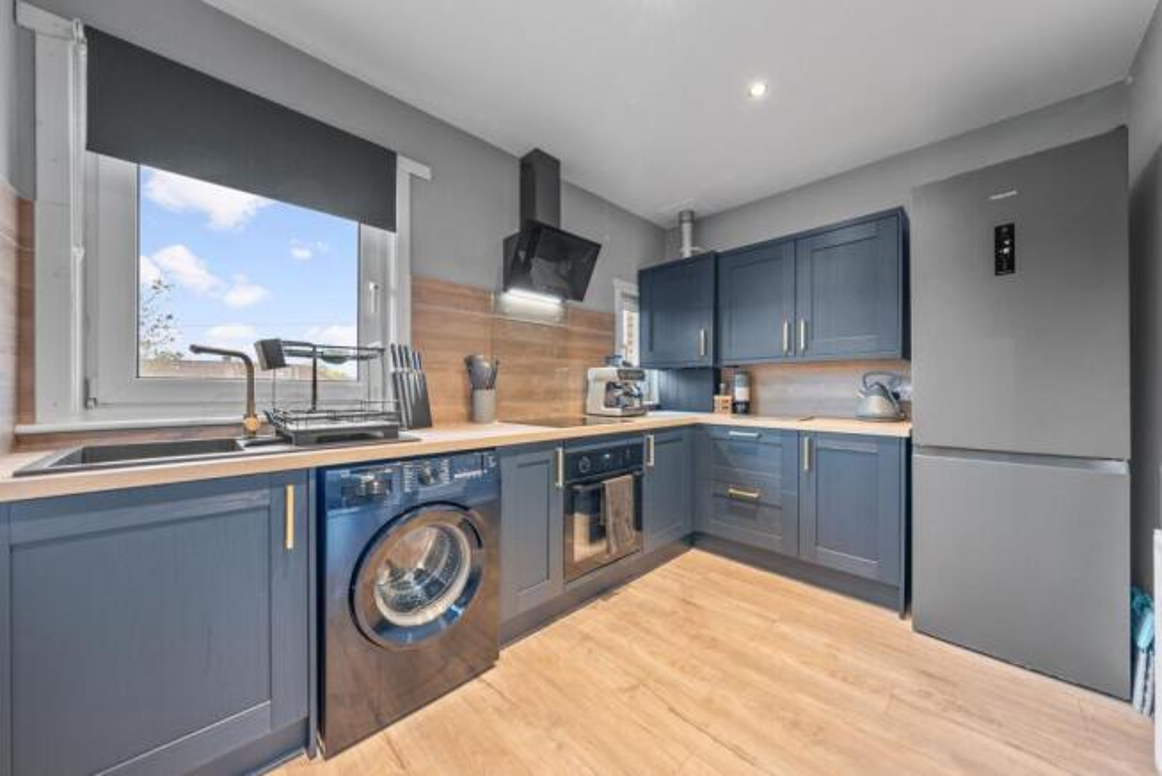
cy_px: 388
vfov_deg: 90.1
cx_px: 581
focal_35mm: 12
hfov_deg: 112.6
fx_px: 388
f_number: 5.6
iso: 640
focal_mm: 12
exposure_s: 1
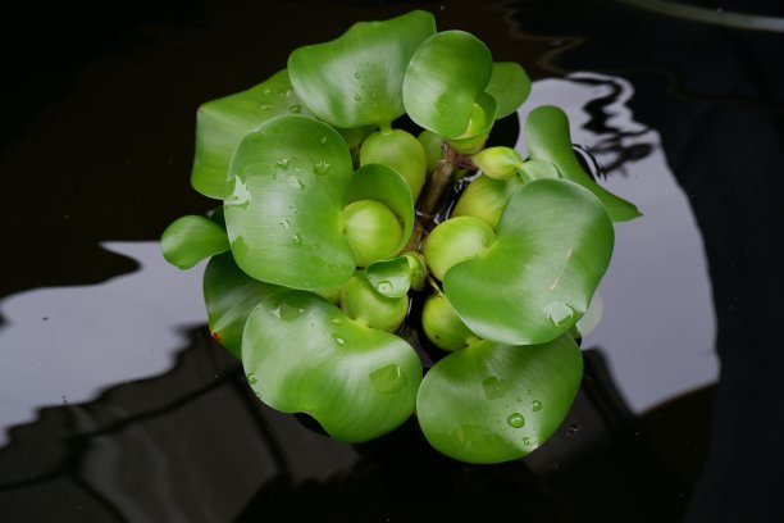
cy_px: 262
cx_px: 392
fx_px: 653
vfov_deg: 43.6
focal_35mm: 30
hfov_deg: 61.9
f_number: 5
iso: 640
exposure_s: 1/170
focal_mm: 20.9
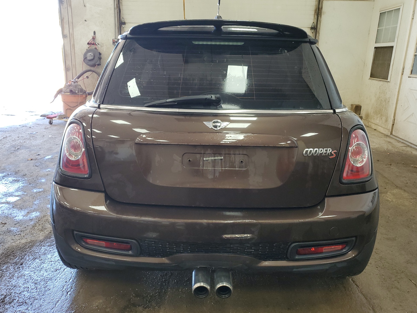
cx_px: 212
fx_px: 325
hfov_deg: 65.3
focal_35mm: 27
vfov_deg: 51.4
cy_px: 158
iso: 93
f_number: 1.5
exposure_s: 1/60.2
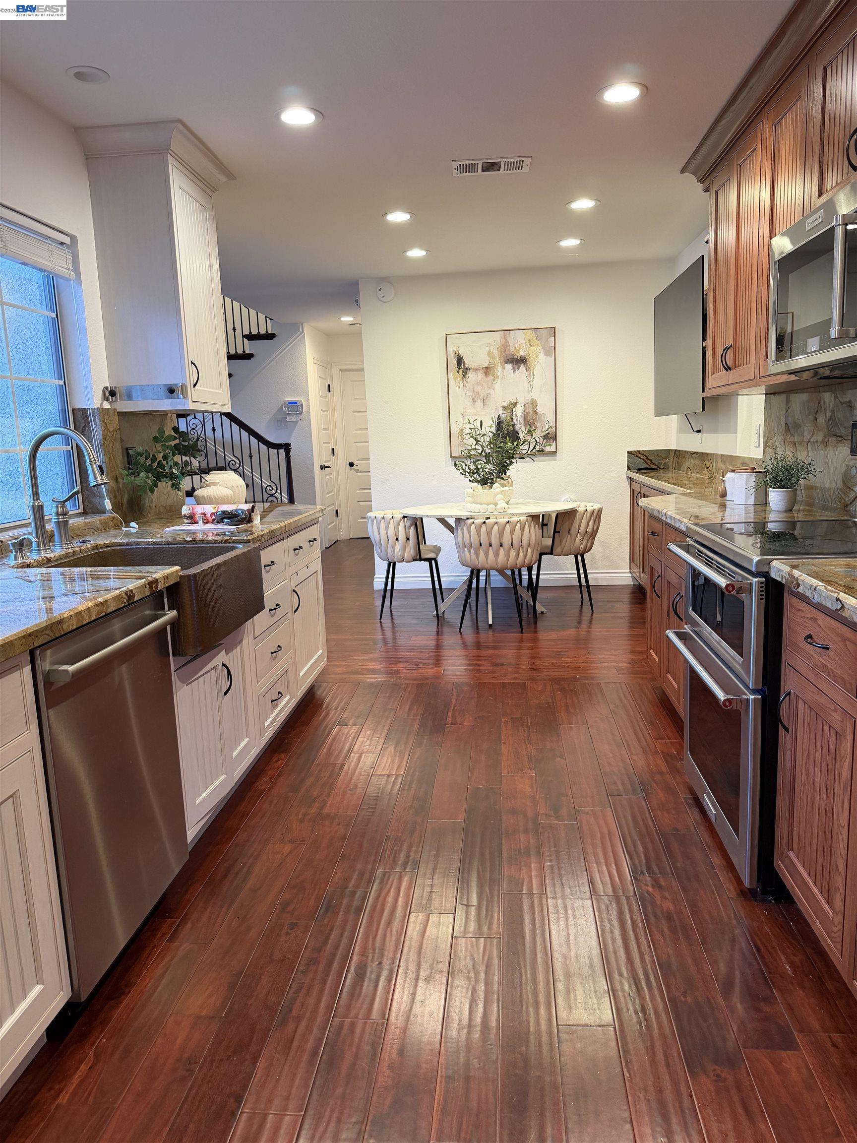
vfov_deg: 71.6
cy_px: 572
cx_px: 428
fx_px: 792
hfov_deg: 56.8
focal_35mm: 24
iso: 200
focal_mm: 6.76
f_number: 1.78
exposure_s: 1/60
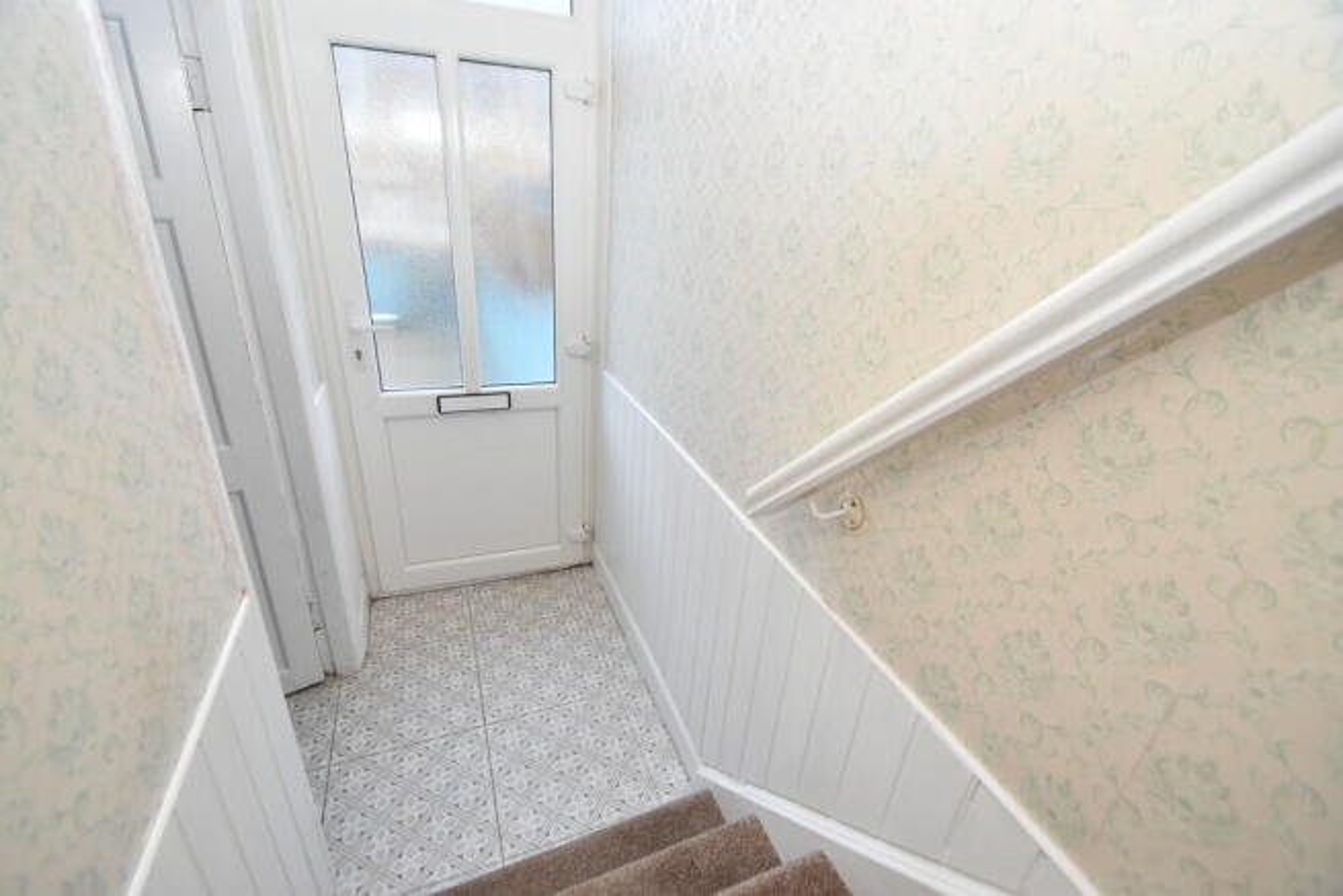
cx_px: 672
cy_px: 448
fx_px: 560
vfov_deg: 77.4
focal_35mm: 15
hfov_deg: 100.4
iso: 800
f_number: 5
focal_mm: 10
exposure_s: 1/100
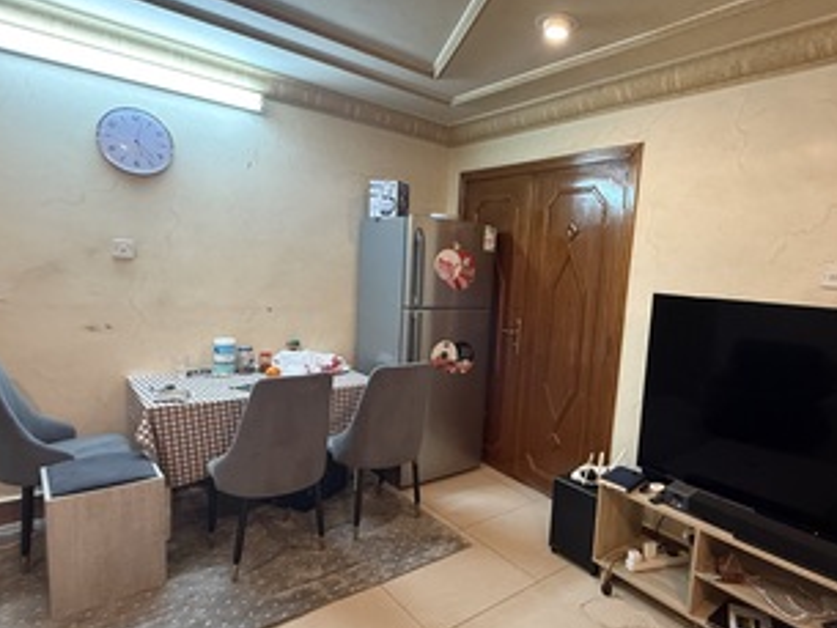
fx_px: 508
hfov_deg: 77.8
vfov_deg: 63.4
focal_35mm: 21
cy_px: 333
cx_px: 515
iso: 640
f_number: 2.2
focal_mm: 2.22
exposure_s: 1/60
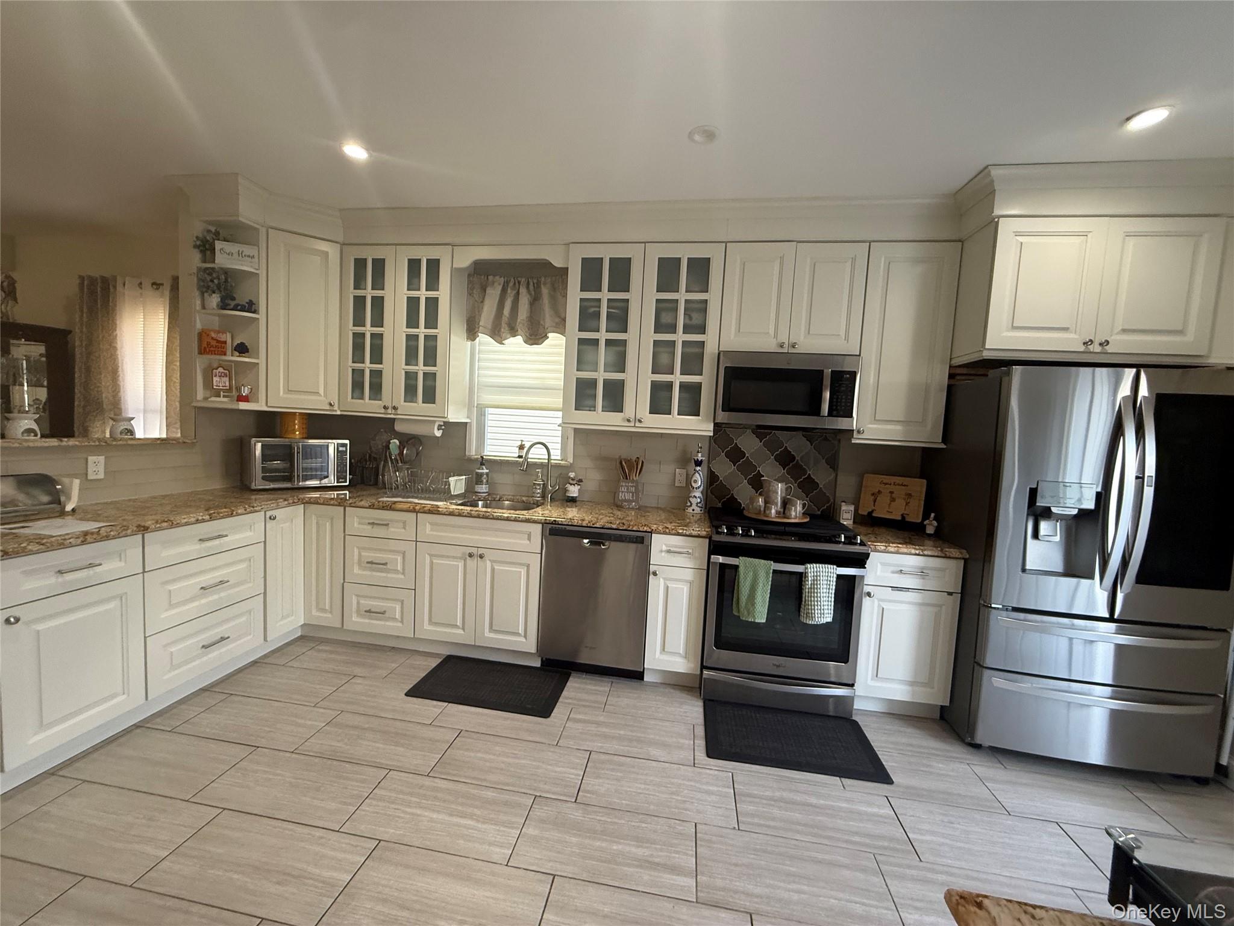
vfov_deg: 85.7
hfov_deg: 102.1
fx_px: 499
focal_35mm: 14
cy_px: 463
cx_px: 617
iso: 320
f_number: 2.2
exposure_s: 1/120
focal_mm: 2.22
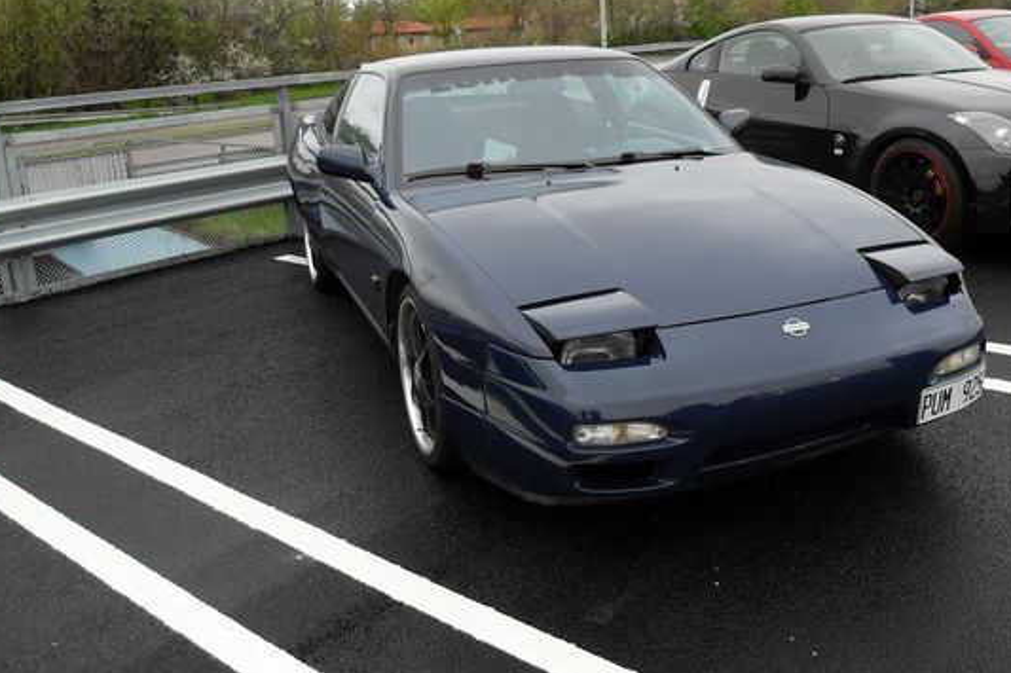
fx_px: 983
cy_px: 264
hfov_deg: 54.2
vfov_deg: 37.7
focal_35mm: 35
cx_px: 582
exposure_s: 1/350
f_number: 2.8
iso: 80
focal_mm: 6
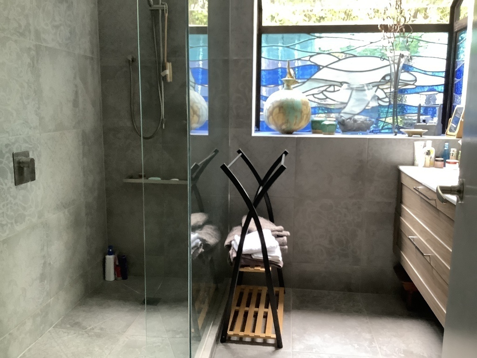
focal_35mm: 31
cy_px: 179
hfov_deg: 58.4
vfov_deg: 45.4
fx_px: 427
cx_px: 238
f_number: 2.4
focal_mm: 3.3
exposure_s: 1/60
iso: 250
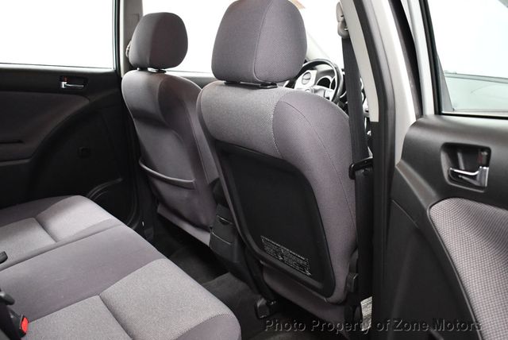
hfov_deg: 53.1
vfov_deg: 36.9
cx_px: 254
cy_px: 170
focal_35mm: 36
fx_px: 508
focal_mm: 18
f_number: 3.5
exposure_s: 1/80
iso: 3200
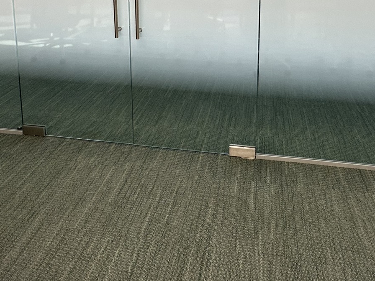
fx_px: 347
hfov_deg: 56.6
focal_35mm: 32
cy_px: -23
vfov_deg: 37.5
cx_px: 211
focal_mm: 2.22
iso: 80
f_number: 2.2
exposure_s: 1/120
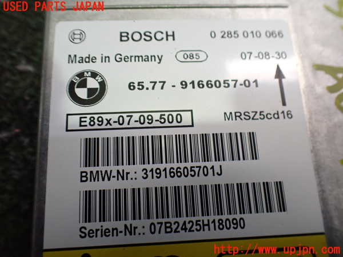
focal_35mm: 30
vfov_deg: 46.8
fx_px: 297
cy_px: 128
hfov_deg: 60.0
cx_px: 172
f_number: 2.3
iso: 640
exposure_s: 1/125
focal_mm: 5.4
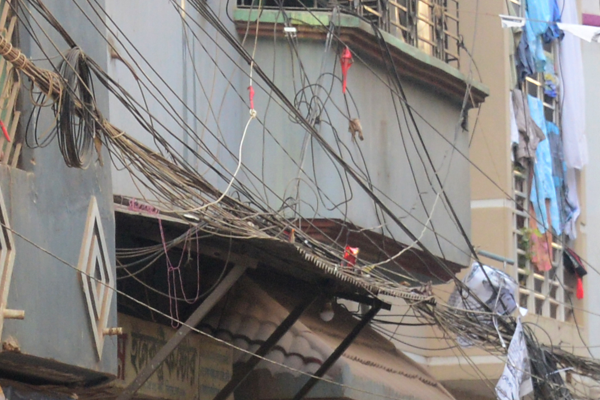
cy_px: 1022
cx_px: 216
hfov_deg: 4.3
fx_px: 7951
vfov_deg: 2.9
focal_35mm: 477
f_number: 4.5
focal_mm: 85
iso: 800
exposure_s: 1/200
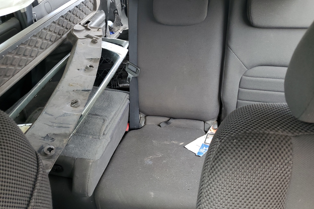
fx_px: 244
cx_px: 159
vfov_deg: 46.3
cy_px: 93
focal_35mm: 28
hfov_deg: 65.5
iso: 84
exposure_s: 1/120
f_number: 1.5
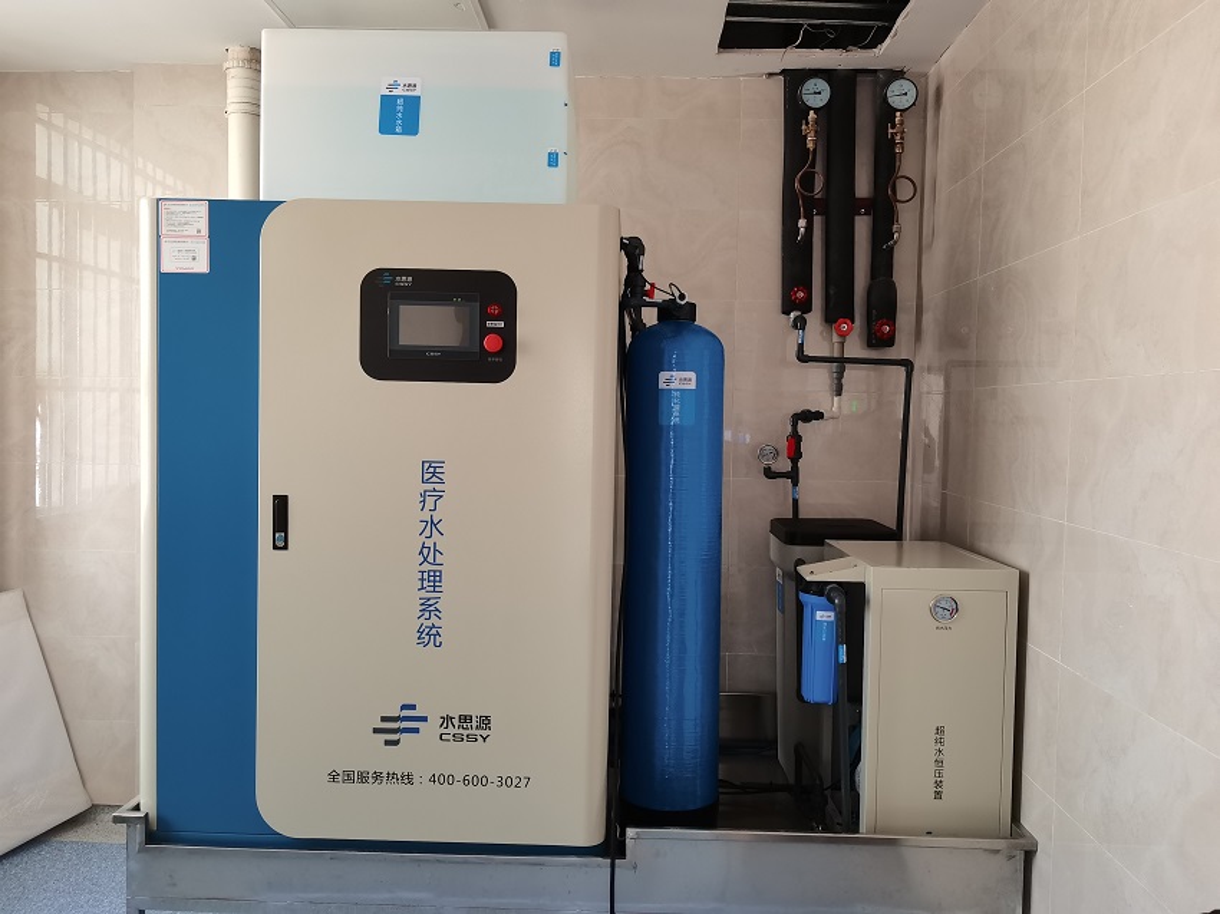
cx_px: 610
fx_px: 951
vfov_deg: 51.3
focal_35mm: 27
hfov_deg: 65.3
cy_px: 457
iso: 320
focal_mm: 4.94
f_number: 1.9
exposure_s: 1/33.3
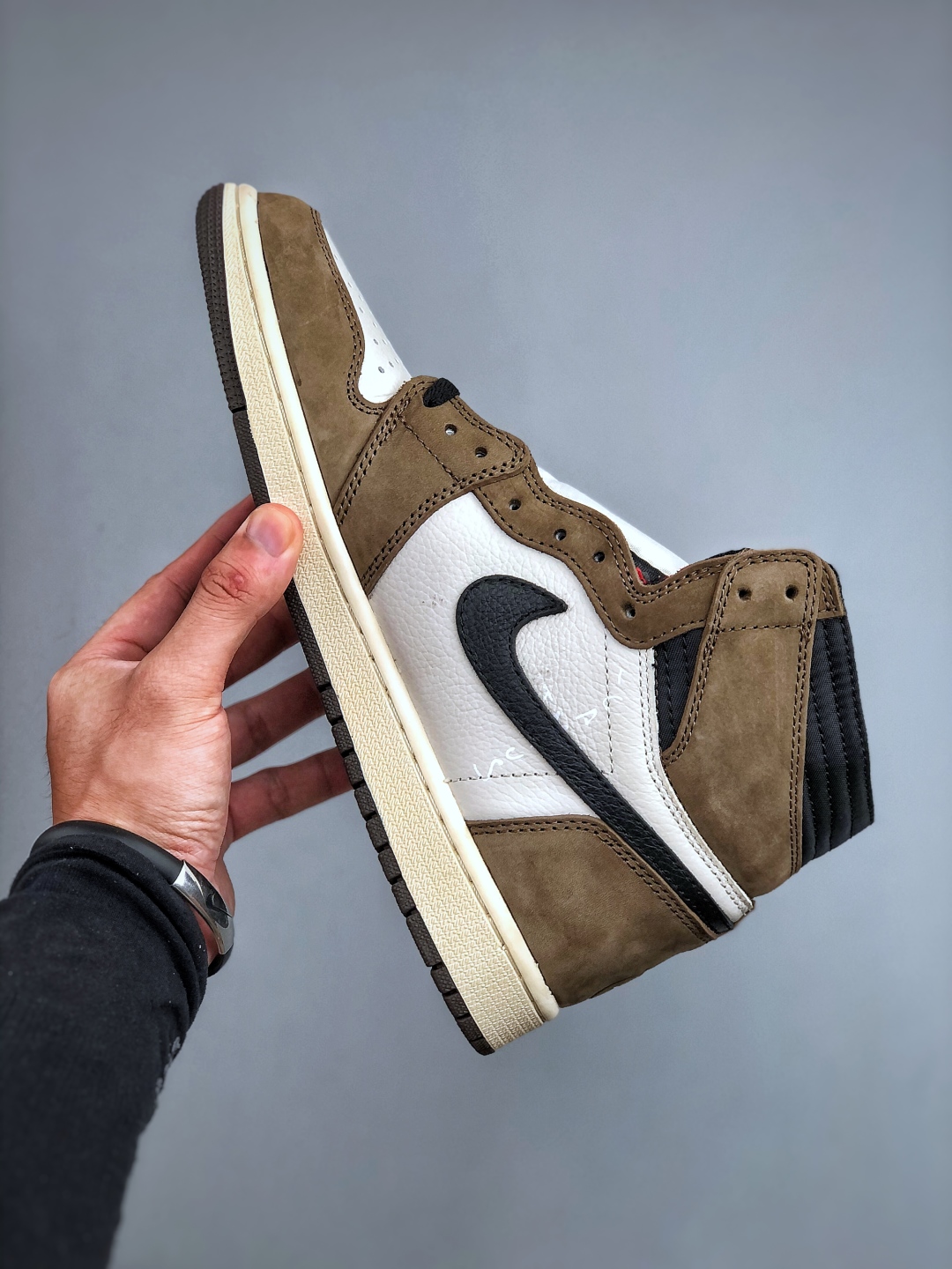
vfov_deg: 33.8
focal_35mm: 57
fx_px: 2090
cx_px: 476
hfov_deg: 25.7
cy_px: 634
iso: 32
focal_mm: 6.6
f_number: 2.8
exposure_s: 1/100
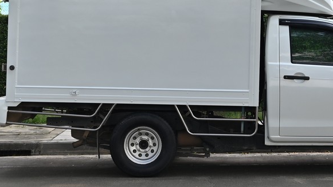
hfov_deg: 19.8
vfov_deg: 11.3
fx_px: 945
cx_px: 254
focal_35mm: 107
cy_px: 23
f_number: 5.6
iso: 280
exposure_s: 1/500
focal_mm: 36
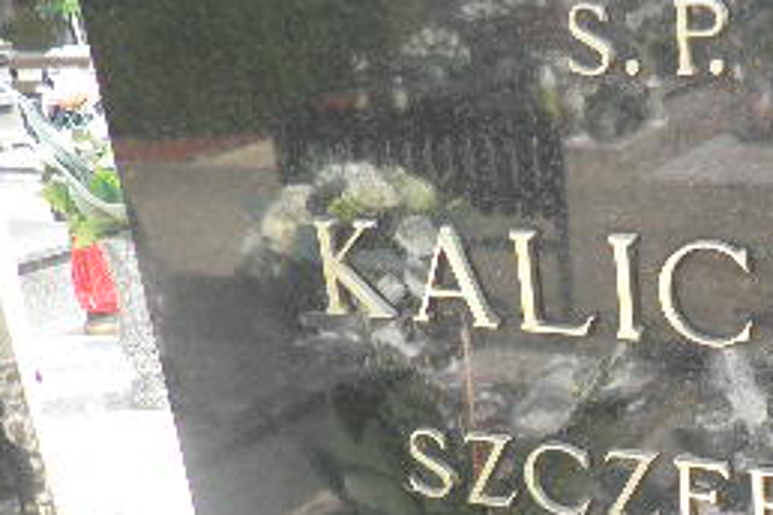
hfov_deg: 30.8
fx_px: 1331
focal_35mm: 62
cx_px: 713
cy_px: 524
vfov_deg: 21.1
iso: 64
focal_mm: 4.3
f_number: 3.3
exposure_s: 1/125
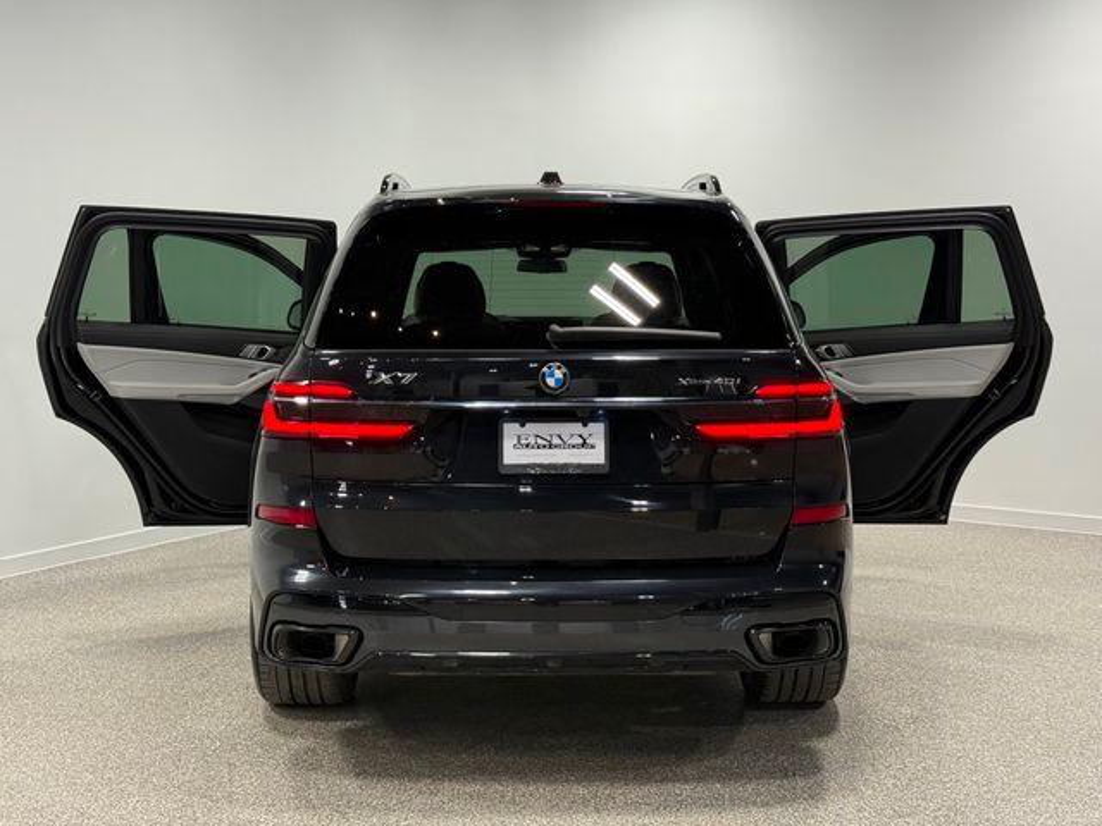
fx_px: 1528
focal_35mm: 48
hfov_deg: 39.7
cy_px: 413
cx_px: 551
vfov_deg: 30.3
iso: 64
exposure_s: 1/159
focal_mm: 6.76
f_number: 1.78
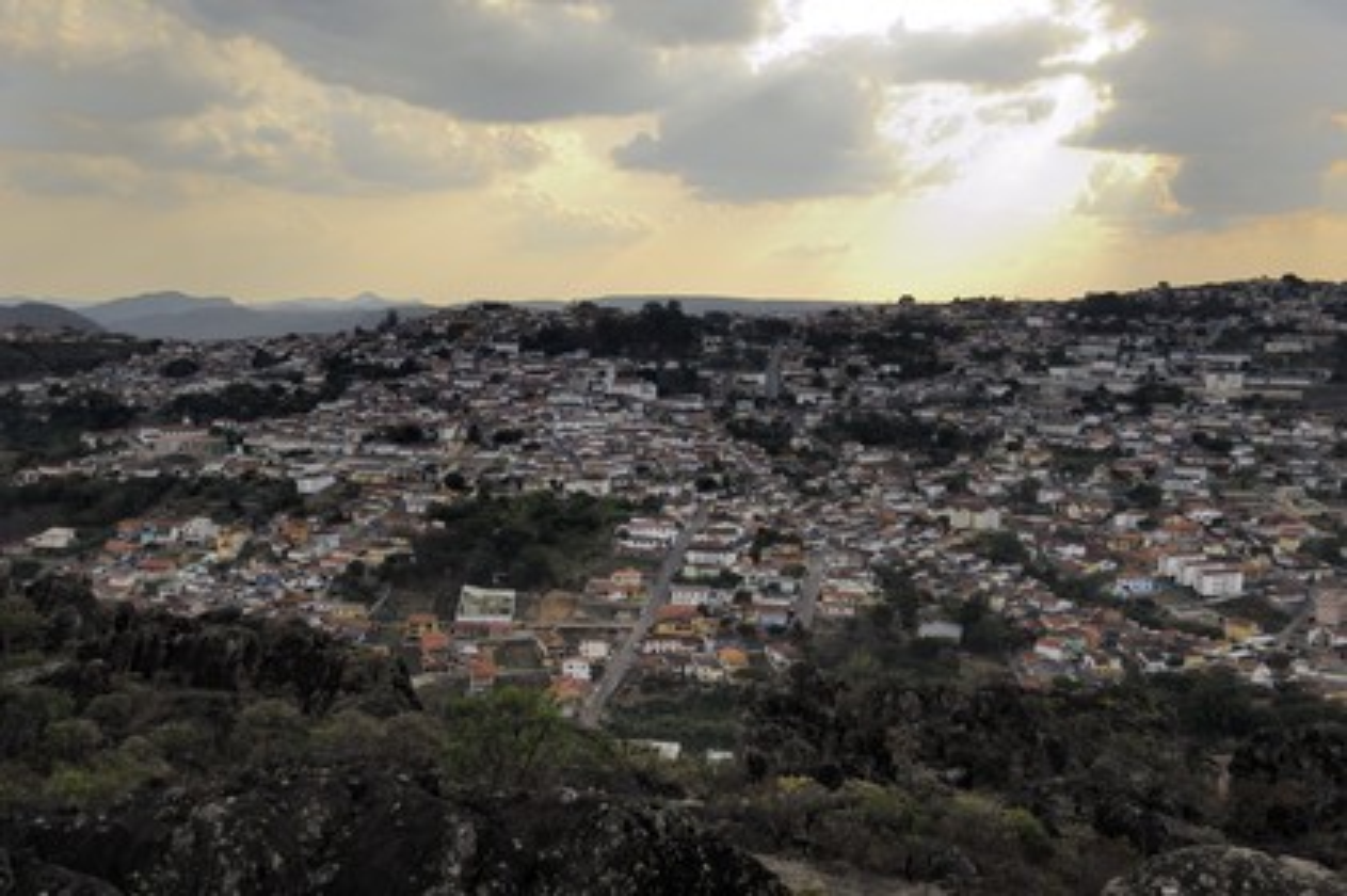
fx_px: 1346
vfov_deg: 36.8
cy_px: 448
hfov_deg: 53.2
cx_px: 674
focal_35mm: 36
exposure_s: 1/160
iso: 100
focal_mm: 24
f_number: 8
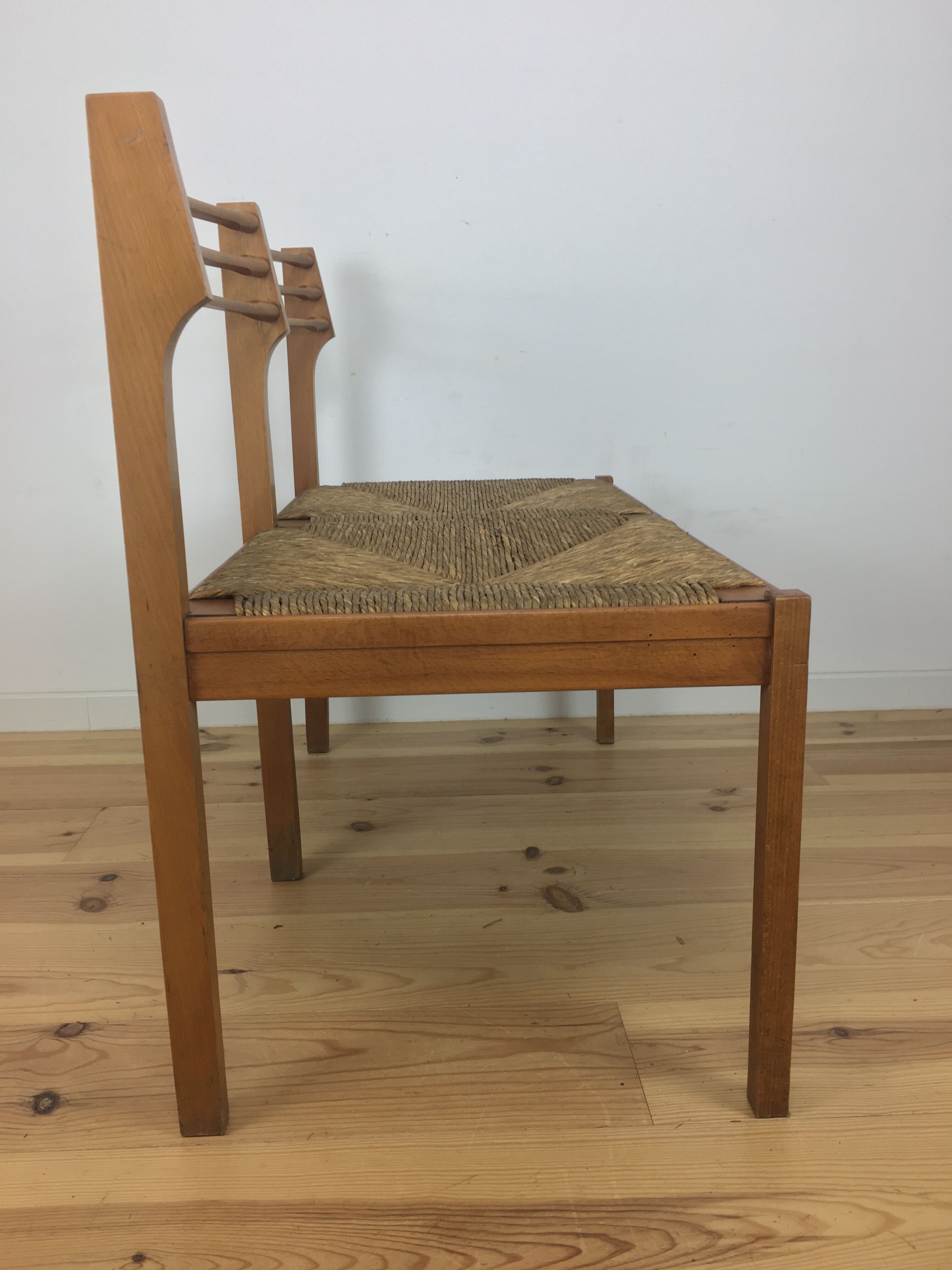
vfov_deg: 61.7
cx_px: 476
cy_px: 635
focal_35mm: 29
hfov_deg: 48.2
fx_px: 1063
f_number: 2.2
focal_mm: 4.15
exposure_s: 1/33
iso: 32
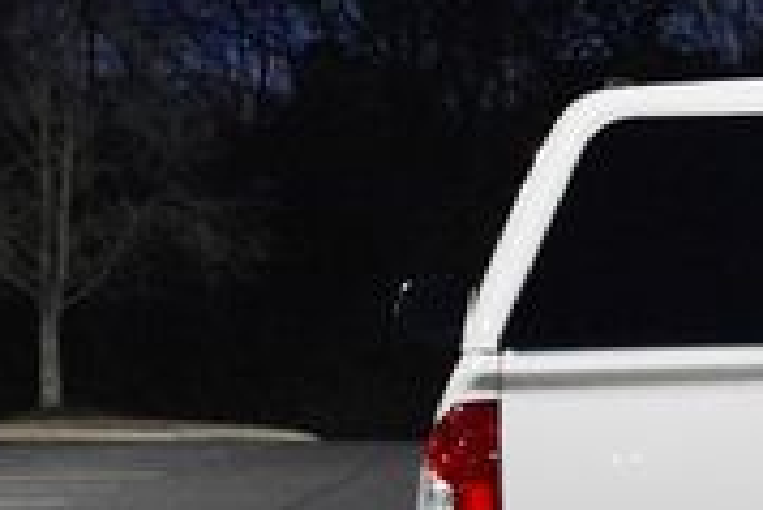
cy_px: 229
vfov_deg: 8.2
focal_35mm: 167
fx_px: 3538
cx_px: 990
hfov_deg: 12.0
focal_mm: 31
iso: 4000
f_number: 4.2
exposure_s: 1/125
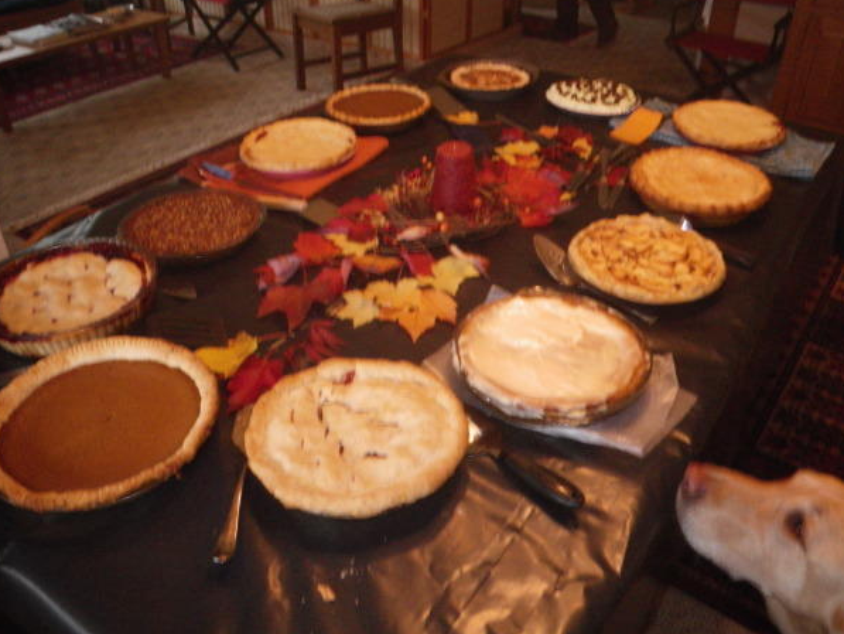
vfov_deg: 46.8
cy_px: 318
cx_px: 434
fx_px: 732
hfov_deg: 59.9
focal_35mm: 30
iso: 400
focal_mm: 5
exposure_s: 1/50
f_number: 3.5
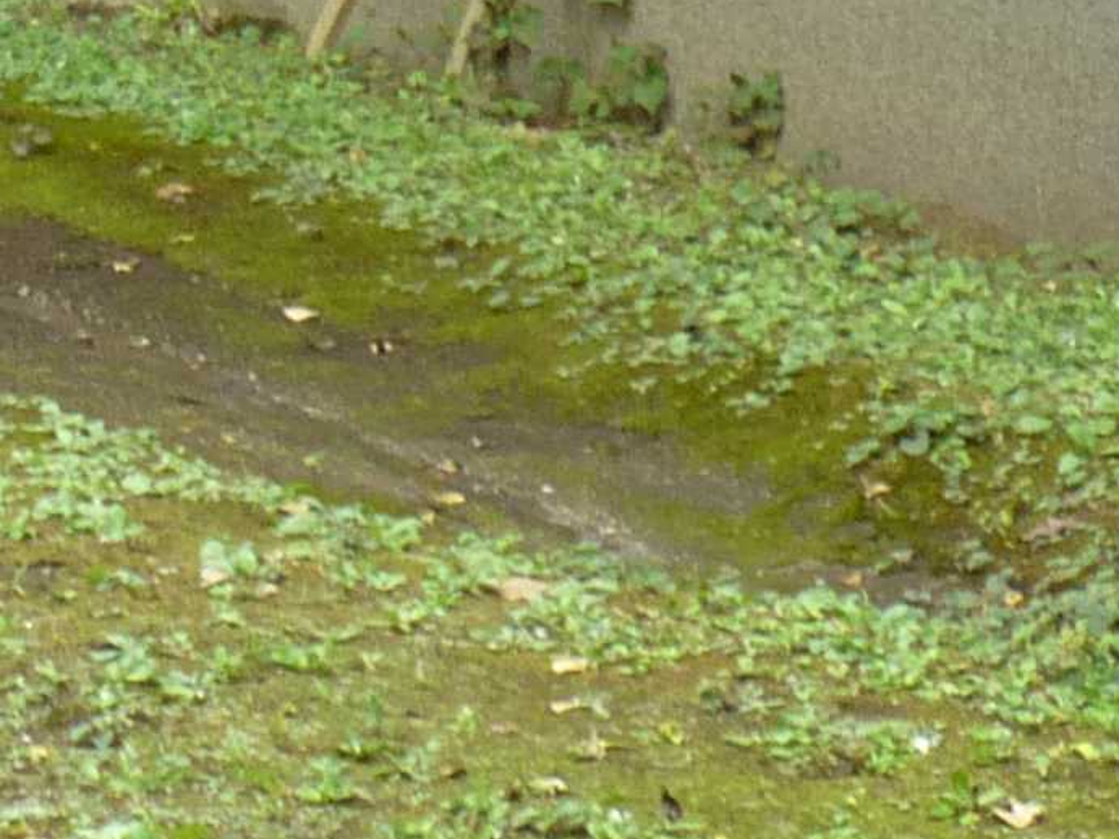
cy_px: -1165
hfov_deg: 6.2
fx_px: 9696
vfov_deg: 4.8
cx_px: -2047
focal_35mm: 300
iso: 100
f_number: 4
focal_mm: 8.6
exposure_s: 1/80
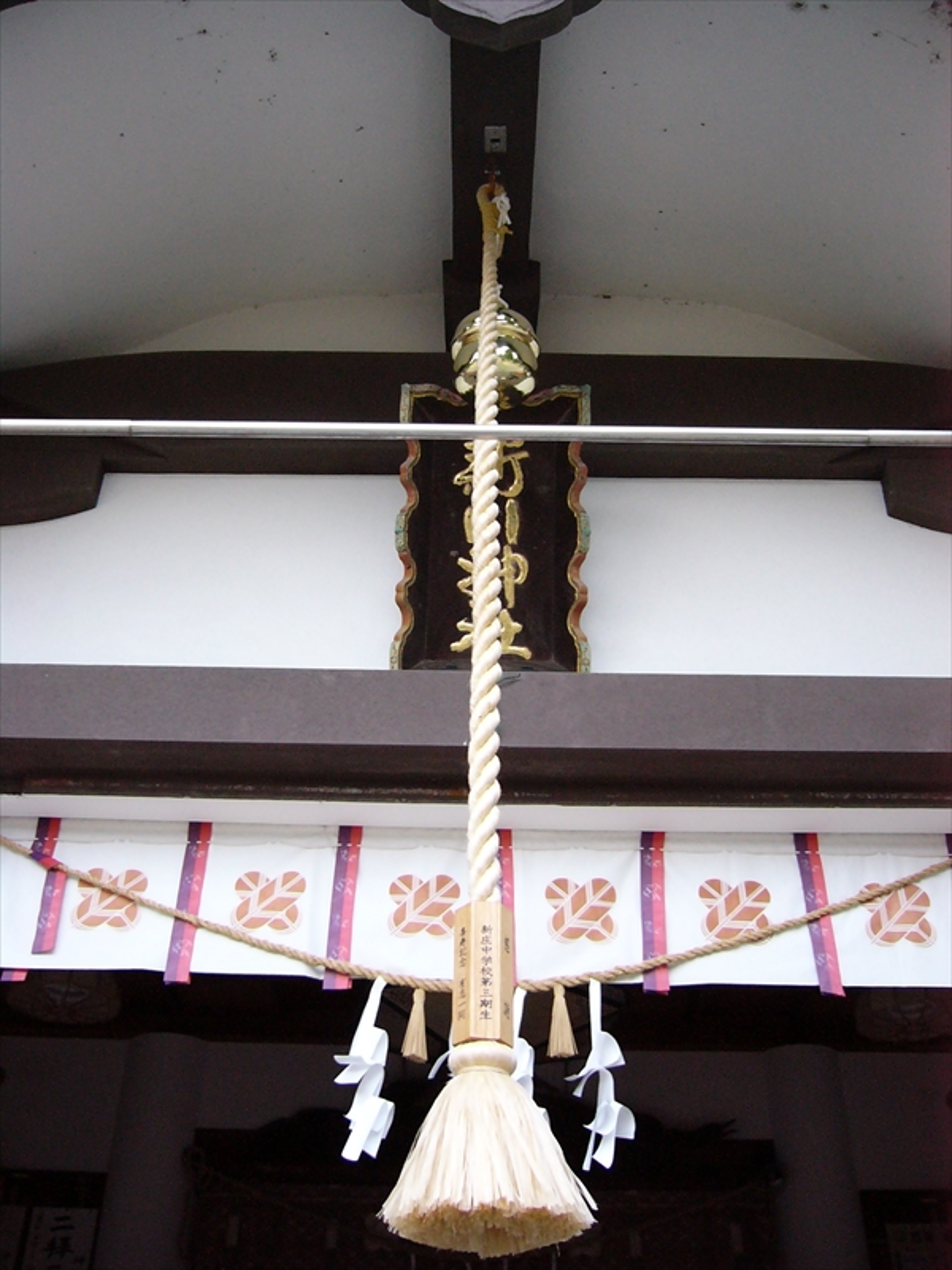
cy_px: 635
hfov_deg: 40.7
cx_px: 476
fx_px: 1283
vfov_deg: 52.6
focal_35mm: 35
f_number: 2.8
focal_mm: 5.8
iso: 200
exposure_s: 1/20
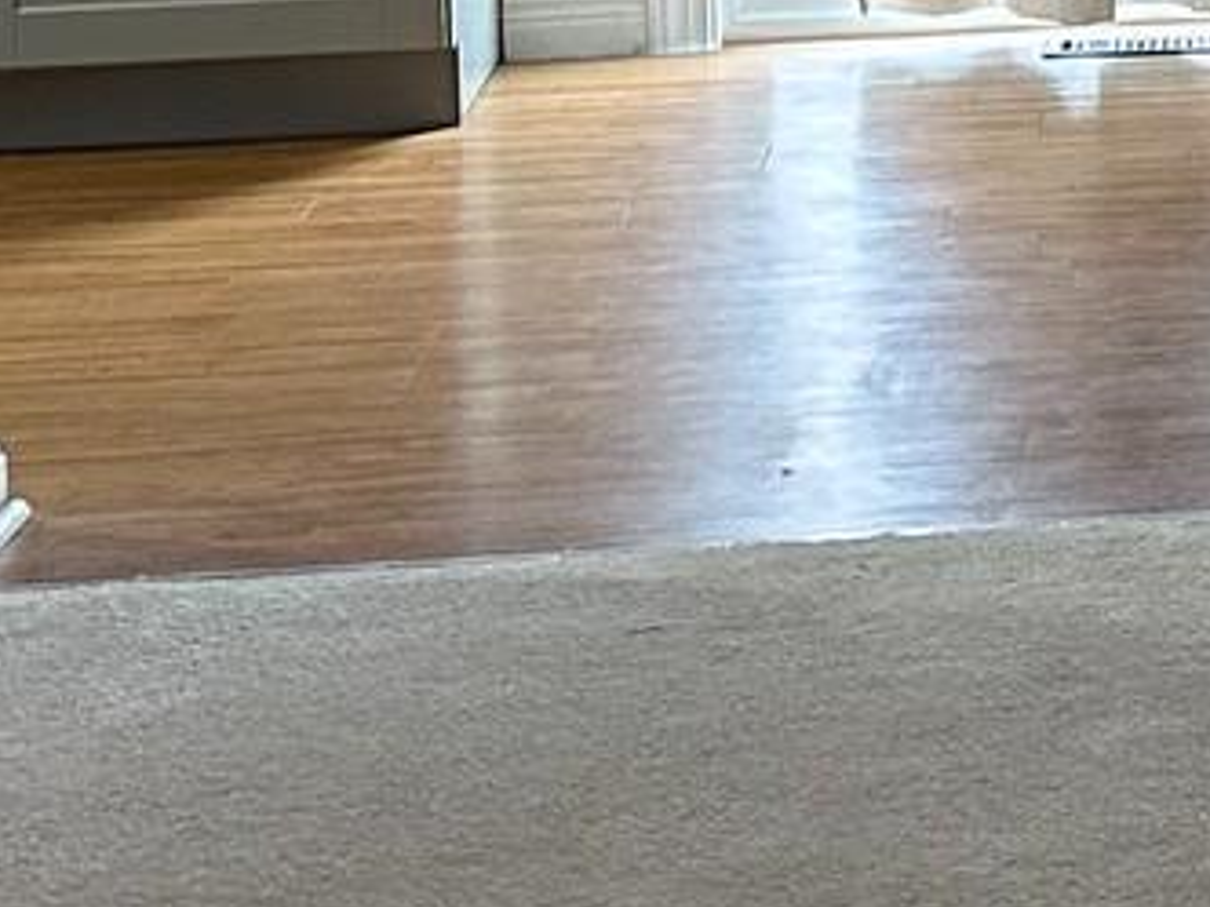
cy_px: -528
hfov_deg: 12.6
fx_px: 5173
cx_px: 1862
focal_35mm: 148
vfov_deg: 9.7
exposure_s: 1/60
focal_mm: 6.86
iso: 250
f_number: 1.78
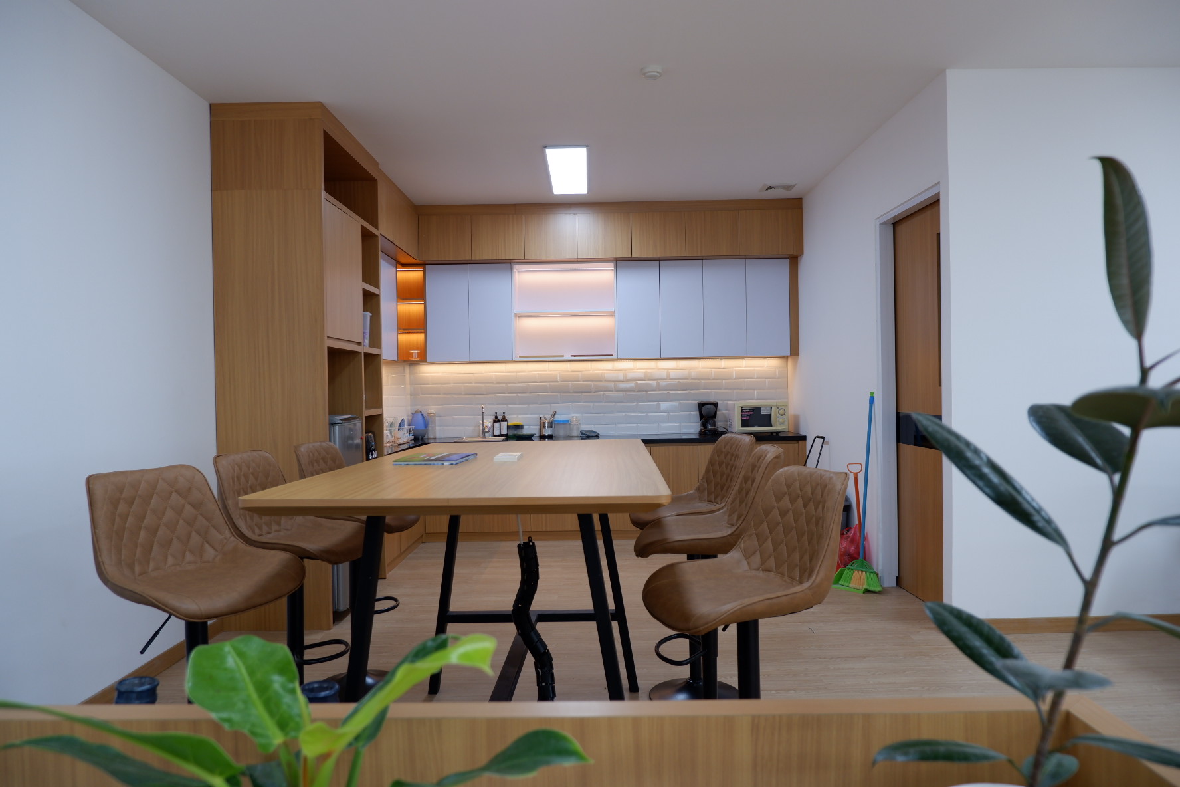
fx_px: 754
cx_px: 590
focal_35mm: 23
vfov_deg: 55.1
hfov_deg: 76.1
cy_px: 394
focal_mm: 15.2
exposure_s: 1/28
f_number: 3.5
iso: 200
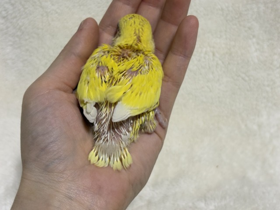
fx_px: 421
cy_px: 105
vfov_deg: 28.0
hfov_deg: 36.8
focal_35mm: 52
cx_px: 140
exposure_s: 1/33
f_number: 1.6
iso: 125
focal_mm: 5.96
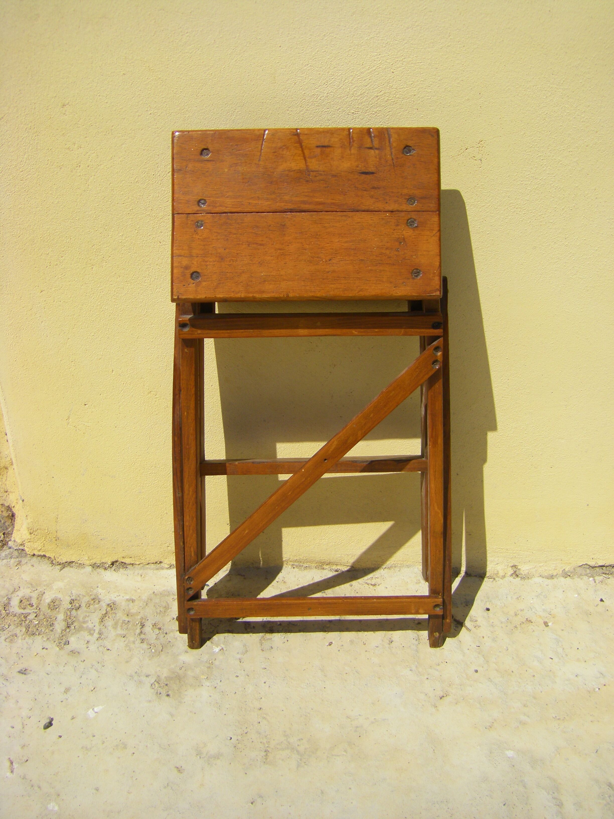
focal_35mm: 38
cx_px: 307
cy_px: 410
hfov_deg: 37.7
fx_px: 899
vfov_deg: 49.0
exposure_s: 1/400
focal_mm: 6.3
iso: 64
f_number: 7
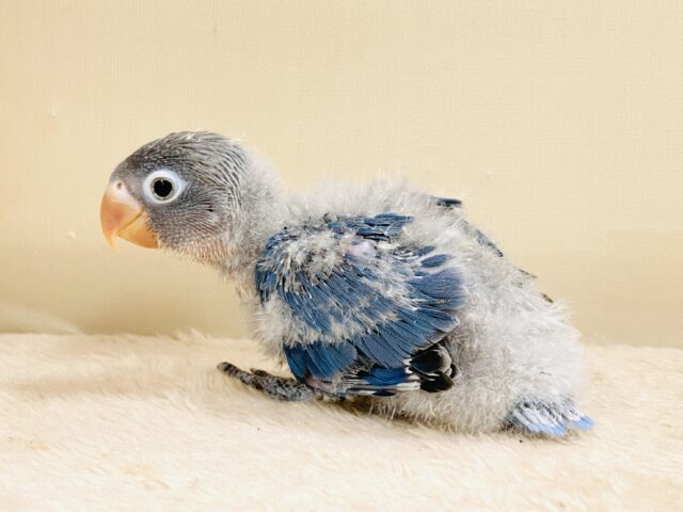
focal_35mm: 52
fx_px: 1026
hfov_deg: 36.8
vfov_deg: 28.0
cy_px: 256
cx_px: 342
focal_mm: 6
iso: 125
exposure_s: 1/99
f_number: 2
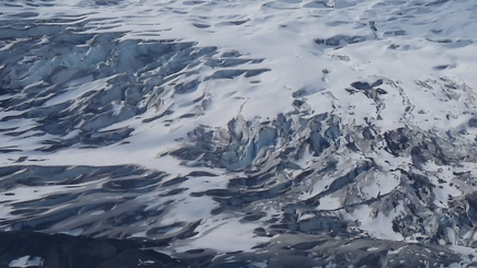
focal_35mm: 705
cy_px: -10
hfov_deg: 3.1
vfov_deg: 1.7
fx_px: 8920
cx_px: 271
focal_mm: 39.3
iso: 100
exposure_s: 1/1600
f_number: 6.3
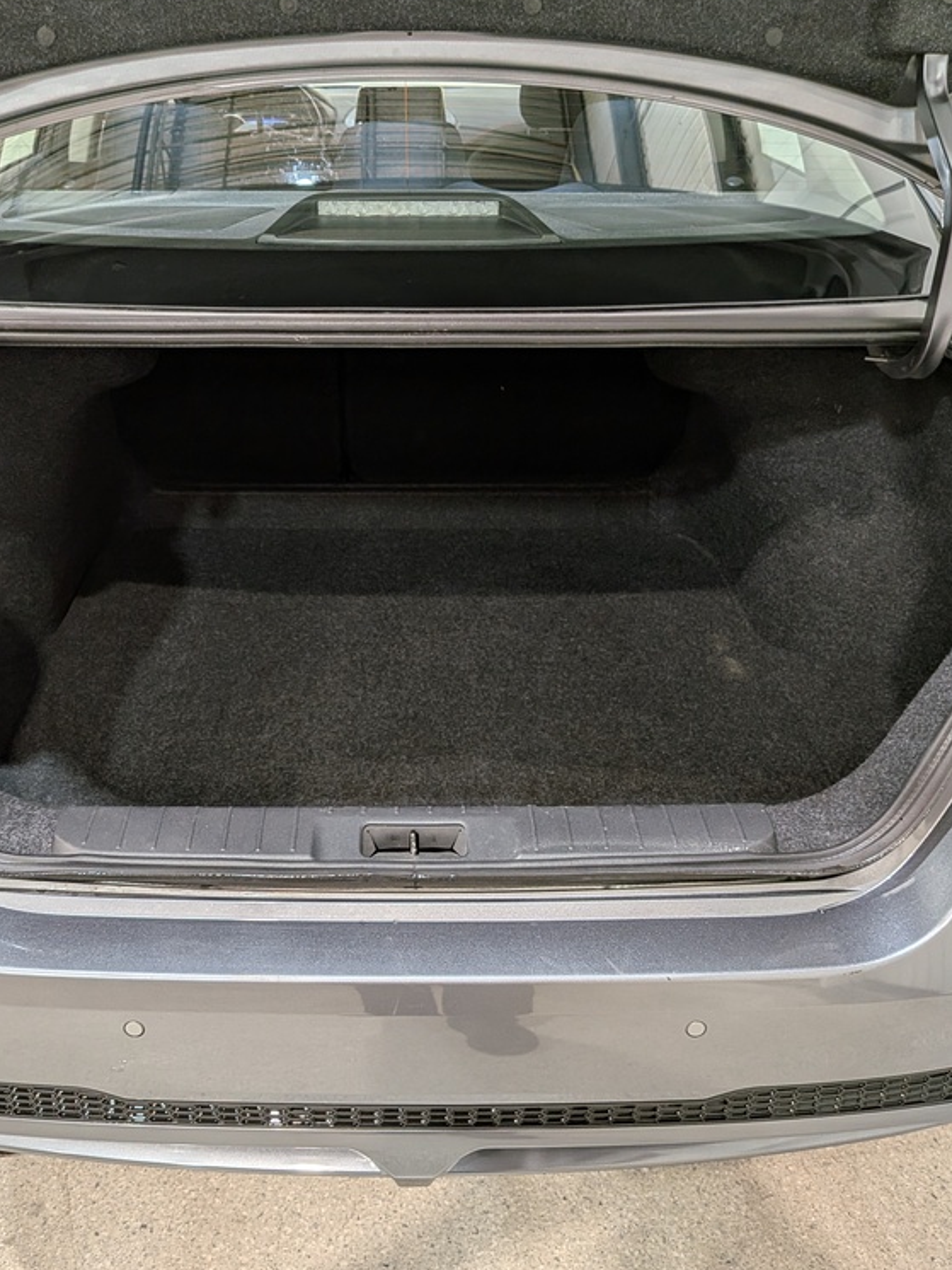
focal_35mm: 33
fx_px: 1210
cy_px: 629
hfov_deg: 42.8
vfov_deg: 55.3
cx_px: 402
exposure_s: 1/120
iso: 149
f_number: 1.7
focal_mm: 4.53
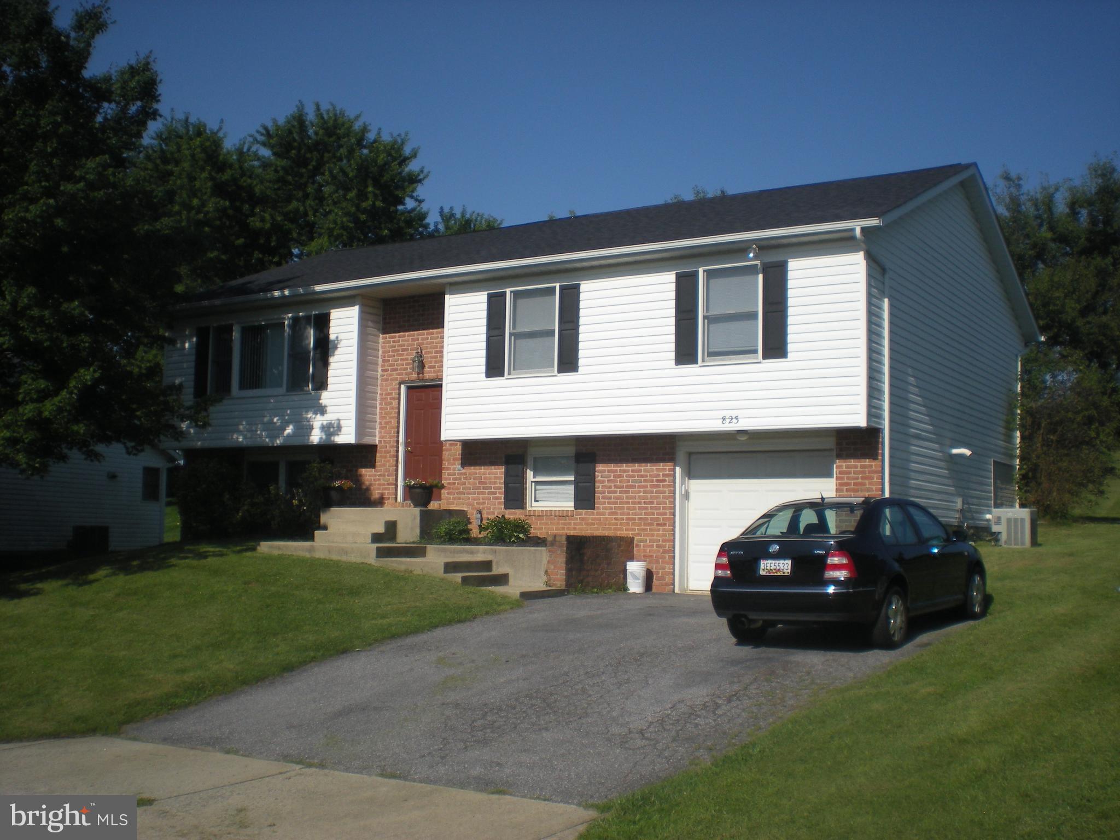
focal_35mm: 38
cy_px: 420
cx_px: 560
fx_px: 1229
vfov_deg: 37.7
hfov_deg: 49.0
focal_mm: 6.3
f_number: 4.6
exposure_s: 1/868
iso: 64
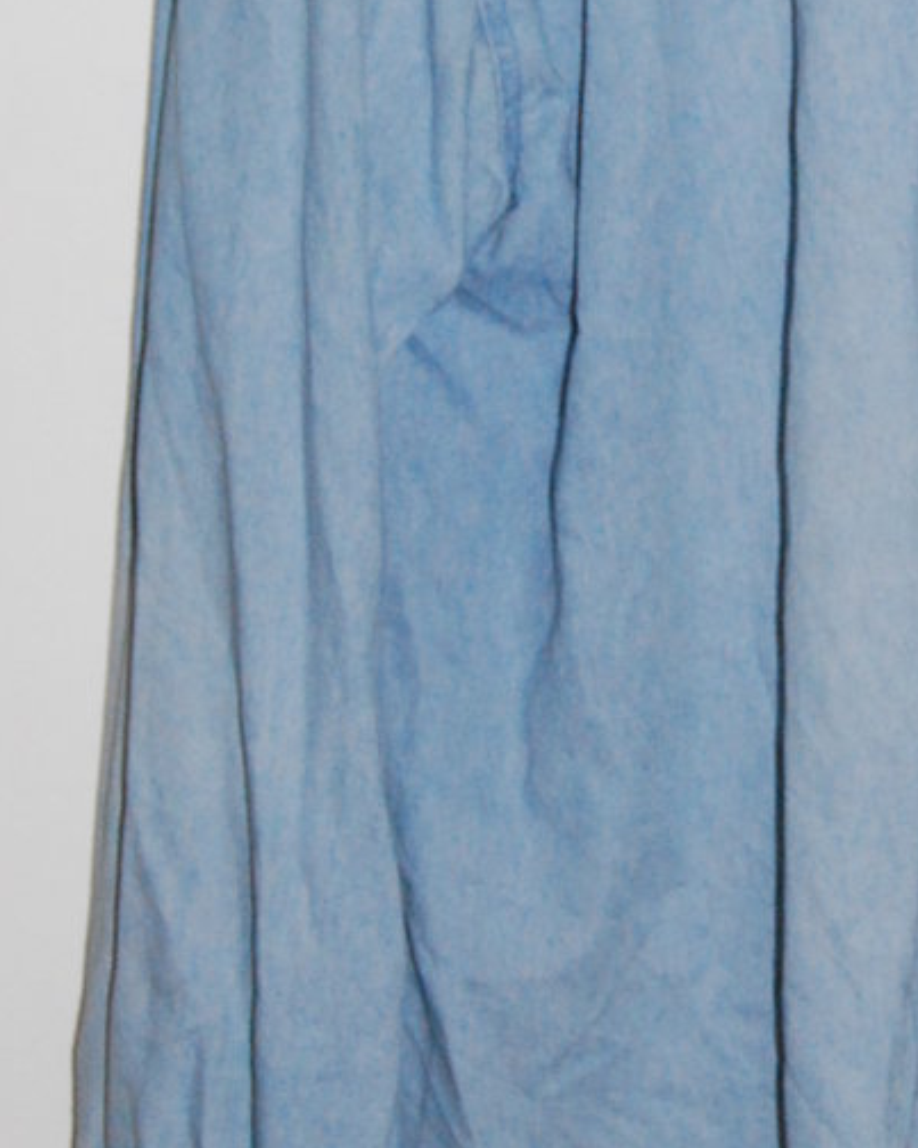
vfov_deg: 16.3
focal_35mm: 117
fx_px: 3975
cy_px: 156
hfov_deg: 13.0
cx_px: 952
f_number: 5.6
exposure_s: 1/60
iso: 1600
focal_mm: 28
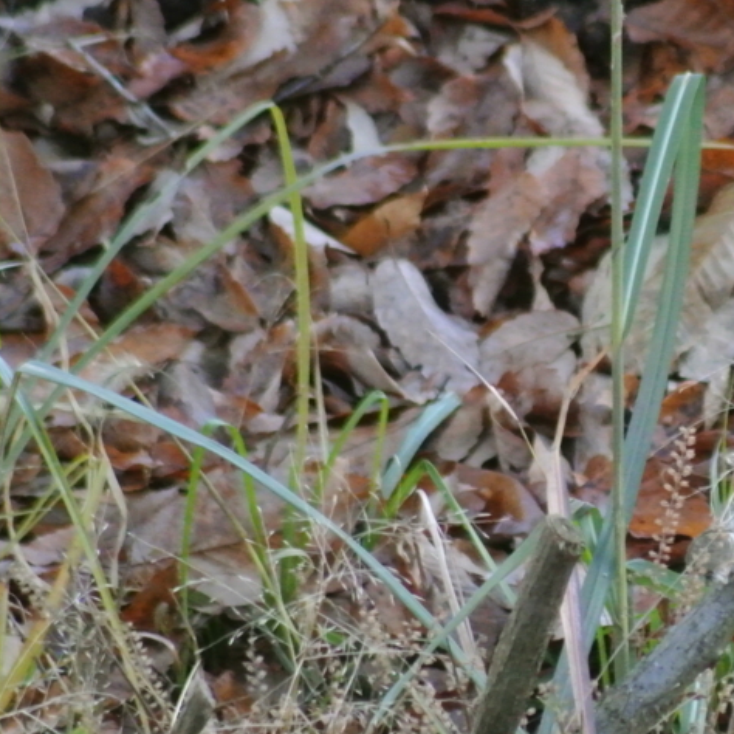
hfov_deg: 1.2
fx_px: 35697
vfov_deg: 1.2
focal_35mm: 1488
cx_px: 717
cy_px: 403
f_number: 5.6
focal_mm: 300
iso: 3200
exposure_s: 1/1000
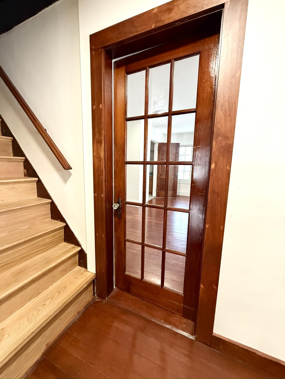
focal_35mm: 14
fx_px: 154
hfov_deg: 85.7
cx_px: 142
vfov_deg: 102.1
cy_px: 190
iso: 800
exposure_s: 1/60
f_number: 2.2
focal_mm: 2.22
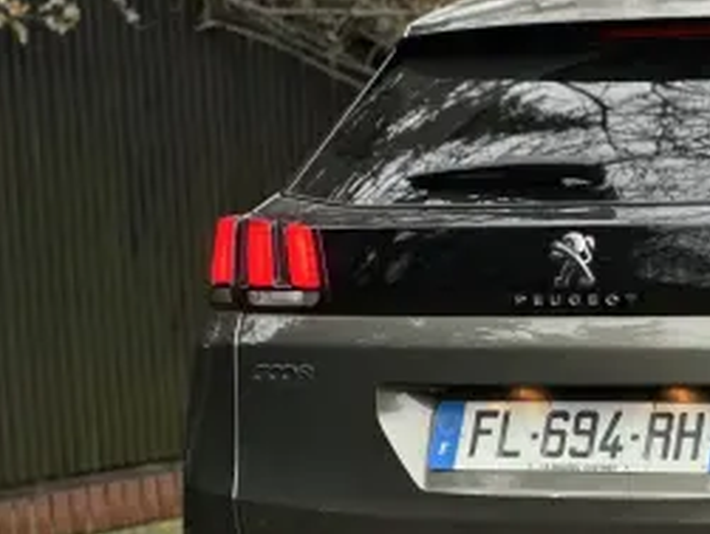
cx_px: 894
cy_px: 494
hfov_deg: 9.9
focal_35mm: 196
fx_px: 4026
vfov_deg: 7.6
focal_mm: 9
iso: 200
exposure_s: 1/121
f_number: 2.8
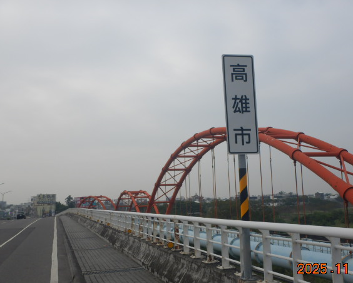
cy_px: 149
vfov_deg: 36.5
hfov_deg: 44.8
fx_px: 428
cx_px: 190
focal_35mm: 41
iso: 125
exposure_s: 1/1250
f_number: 4.2
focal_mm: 6.6
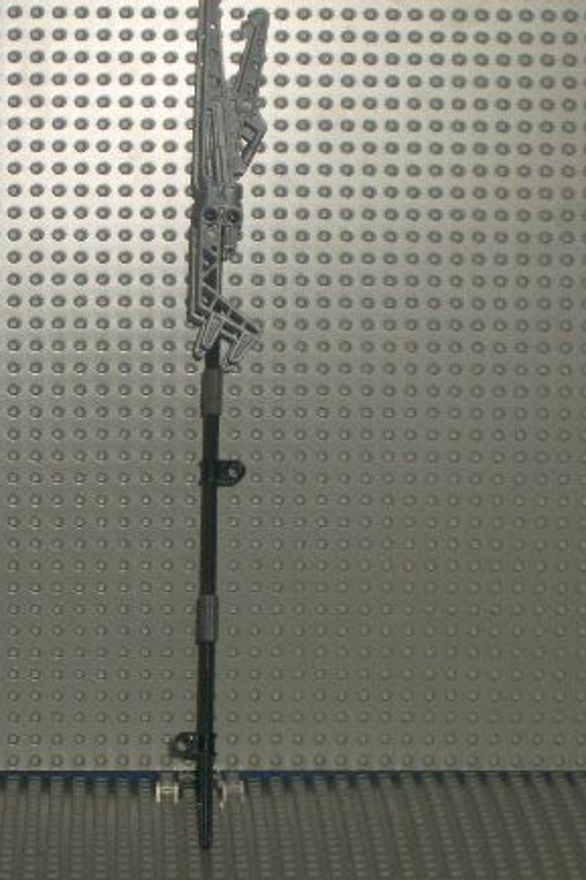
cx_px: 187
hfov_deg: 8.5
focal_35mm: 161
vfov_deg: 12.8
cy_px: 424
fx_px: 3934
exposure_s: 1/60
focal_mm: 17.4
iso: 100
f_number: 4.8
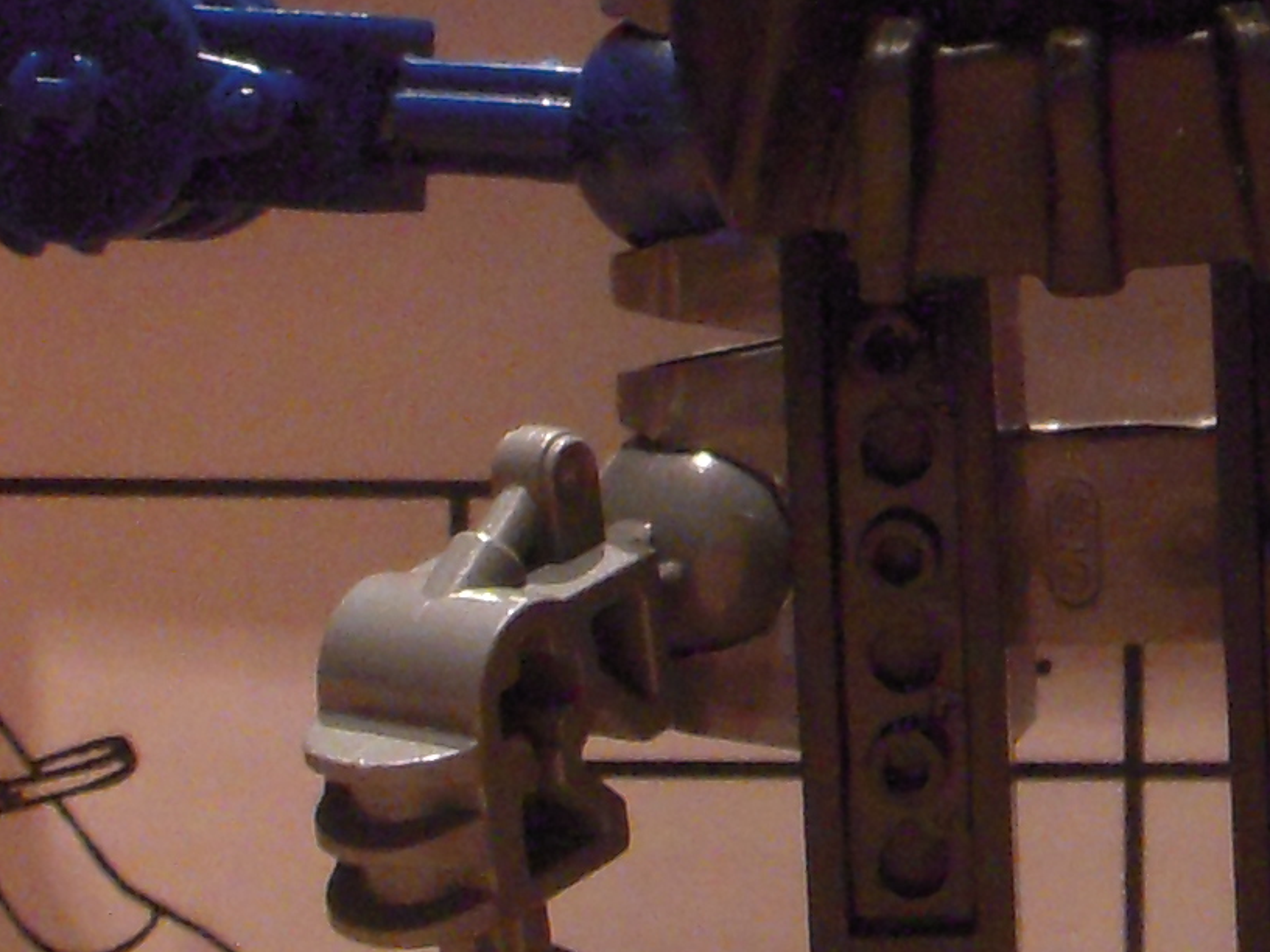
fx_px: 5907
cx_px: 1128
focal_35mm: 161
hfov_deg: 12.2
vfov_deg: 9.1
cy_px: -104
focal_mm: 6.3
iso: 400
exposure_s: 1/5
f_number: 3.3
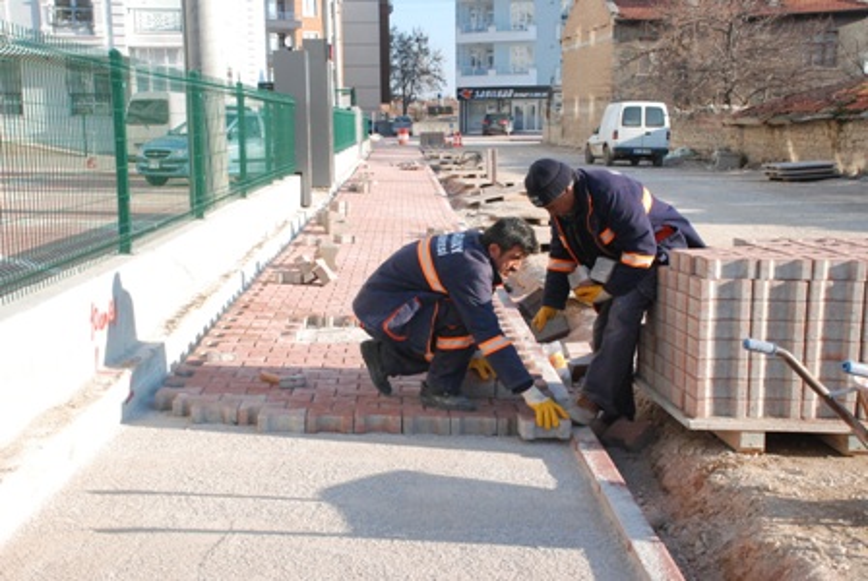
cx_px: 434
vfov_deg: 25.8
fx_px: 1267
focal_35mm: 52
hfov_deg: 37.8
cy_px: 290
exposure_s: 1/400
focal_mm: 35
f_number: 10
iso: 1000
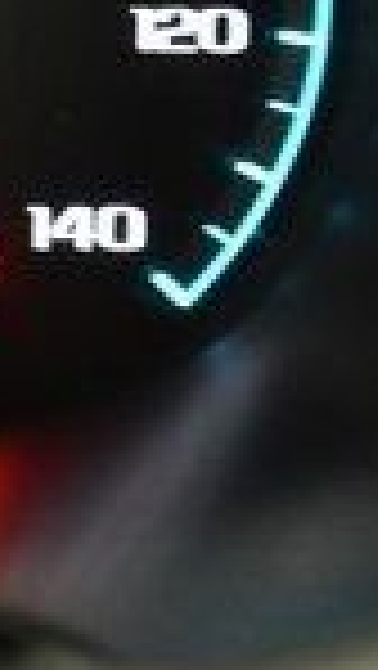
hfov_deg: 3.9
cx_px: -1035
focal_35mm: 298
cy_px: -52
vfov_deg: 7.2
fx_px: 5301
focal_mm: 44
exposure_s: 1/25
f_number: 4.2
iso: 3200
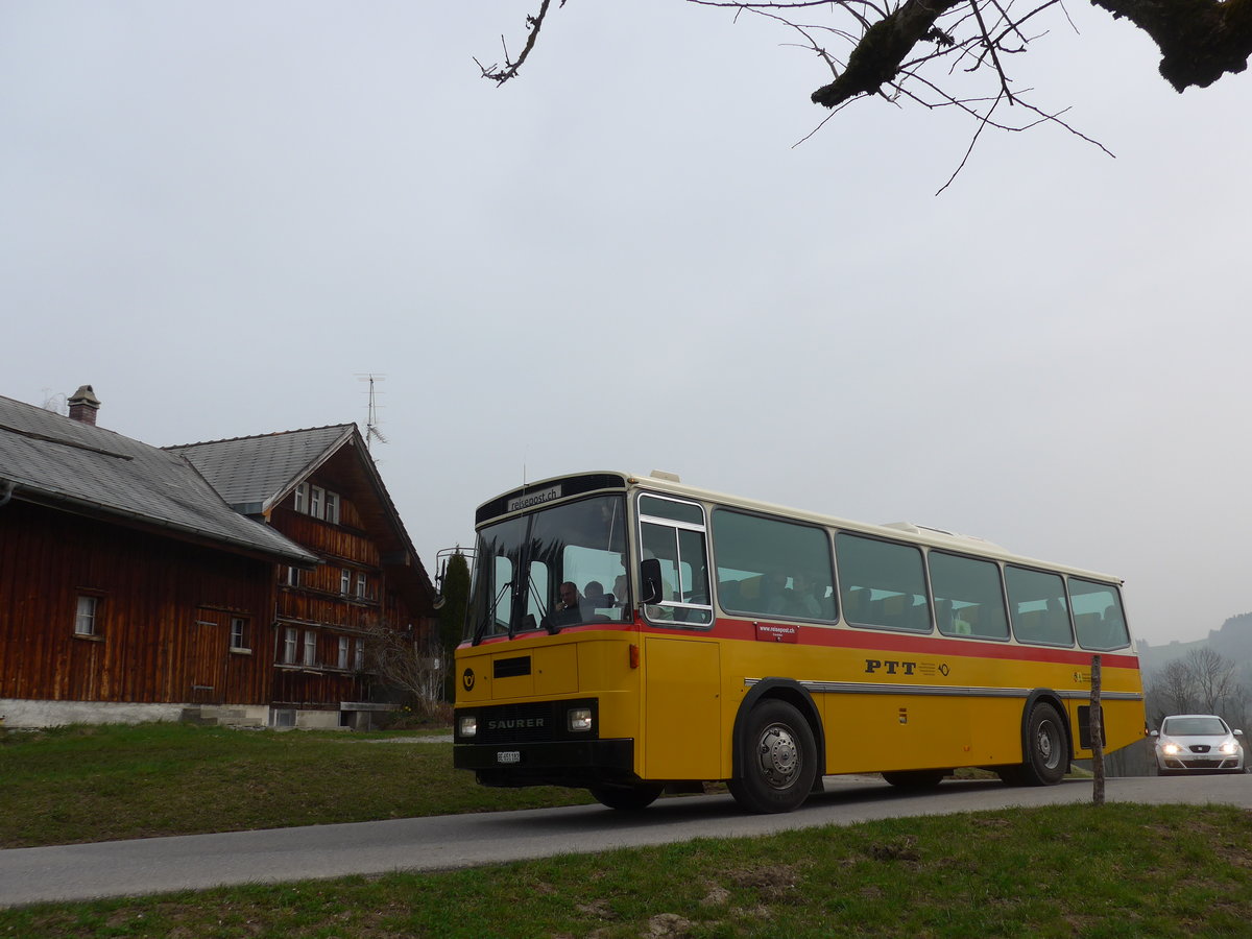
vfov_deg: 48.2
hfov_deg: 61.7
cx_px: 626
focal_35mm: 29
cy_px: 470
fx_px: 1049
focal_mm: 6
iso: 80
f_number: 3.2
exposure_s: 1/2000
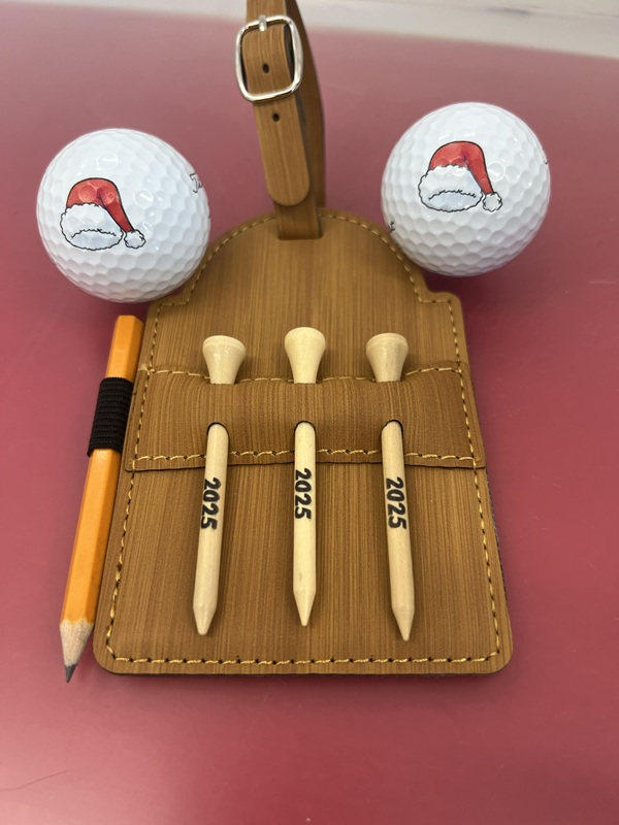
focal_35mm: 26
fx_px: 620
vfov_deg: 67.3
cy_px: 412
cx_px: 310
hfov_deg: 53.1
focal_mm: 5.7
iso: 50
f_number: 1.5
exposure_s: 1/121
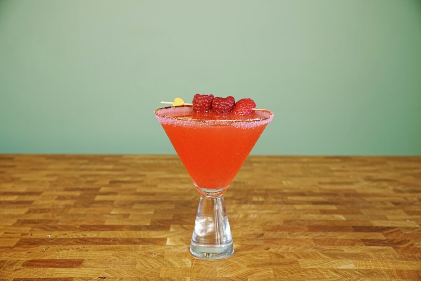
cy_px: 140
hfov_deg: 44.3
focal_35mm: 44
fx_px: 518
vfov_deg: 30.4
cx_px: 210
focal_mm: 29.5
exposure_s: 1/50
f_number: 5
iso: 200
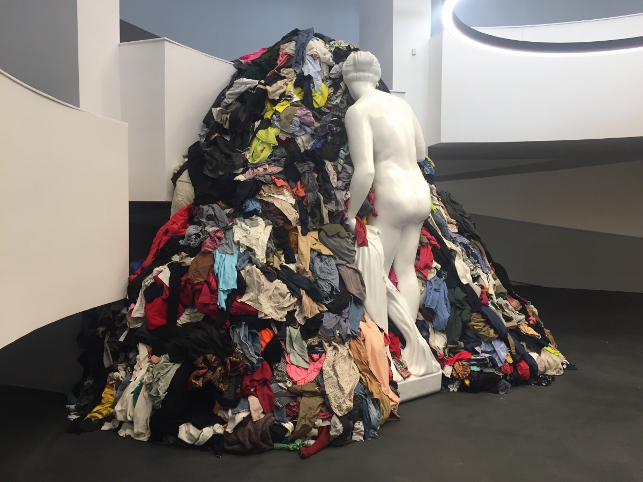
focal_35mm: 29
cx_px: 322
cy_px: 241
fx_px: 539
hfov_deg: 61.7
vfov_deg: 48.2
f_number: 2.2
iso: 50
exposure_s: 1/33
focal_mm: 4.15
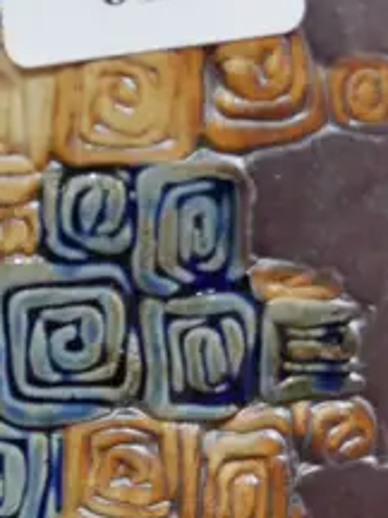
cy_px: 688
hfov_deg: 11.1
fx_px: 1988
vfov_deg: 14.2
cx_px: 6
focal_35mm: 133
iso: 640
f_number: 3.5
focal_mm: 14
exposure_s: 1/60
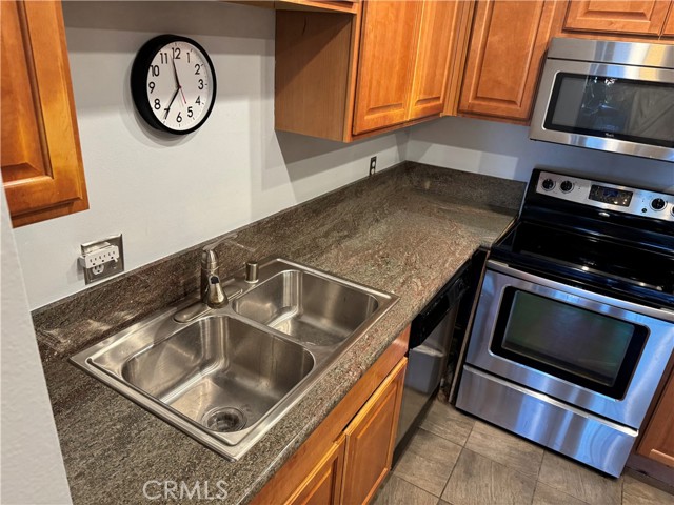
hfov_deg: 71.6
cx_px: 337
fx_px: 467
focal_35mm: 24
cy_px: 252
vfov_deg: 56.8
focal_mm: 6.76
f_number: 1.78
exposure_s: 1/60
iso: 320
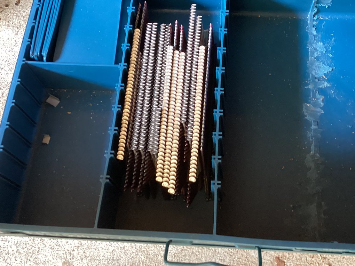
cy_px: 70
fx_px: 472
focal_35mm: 46
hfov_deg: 41.1
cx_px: 209
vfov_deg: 31.0
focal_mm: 3.3
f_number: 2.4
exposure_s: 1/40
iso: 320
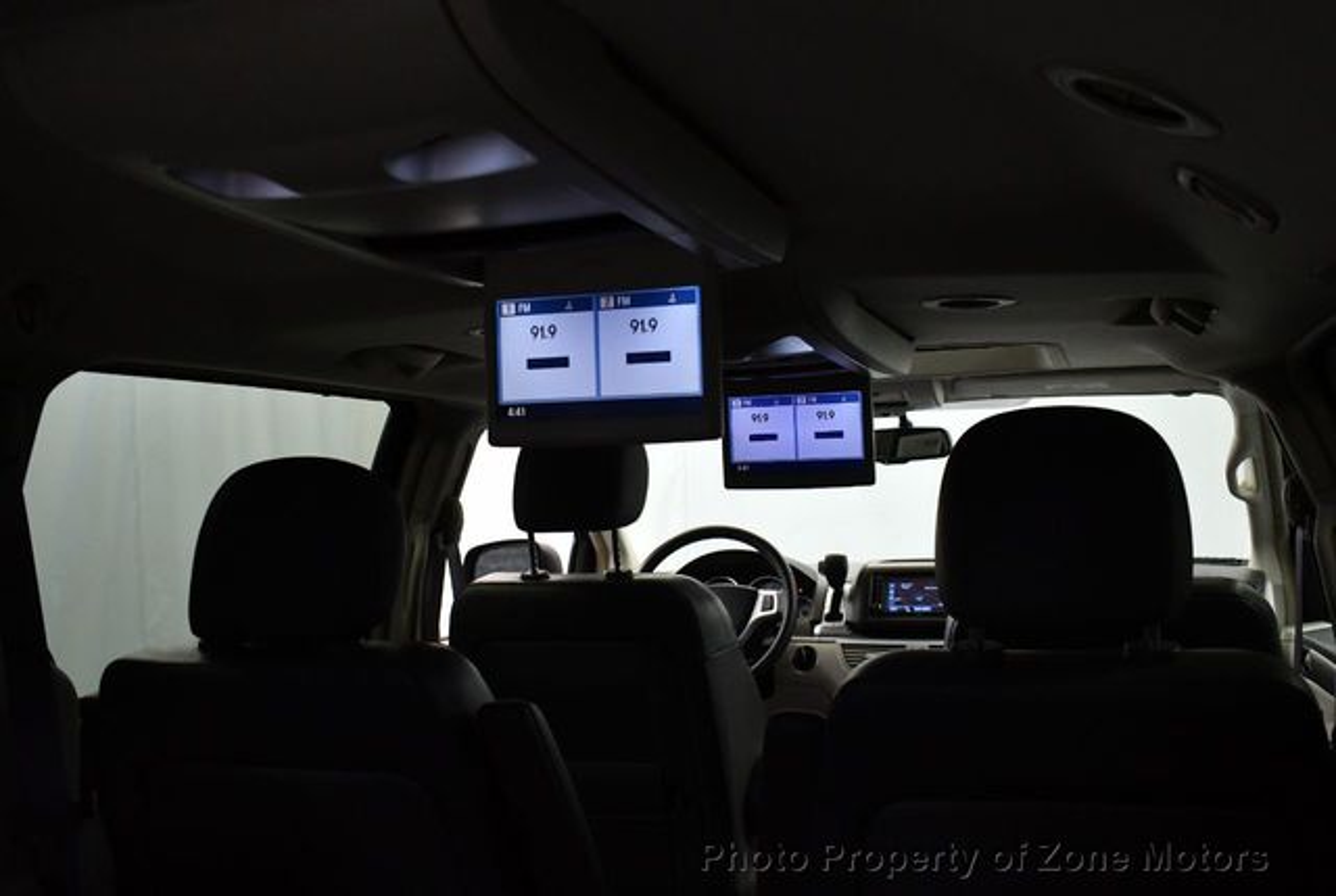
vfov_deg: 37.0
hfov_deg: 53.1
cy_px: 448
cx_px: 668
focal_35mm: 36
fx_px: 1338
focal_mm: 18
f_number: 3.5
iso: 1400
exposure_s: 1/125
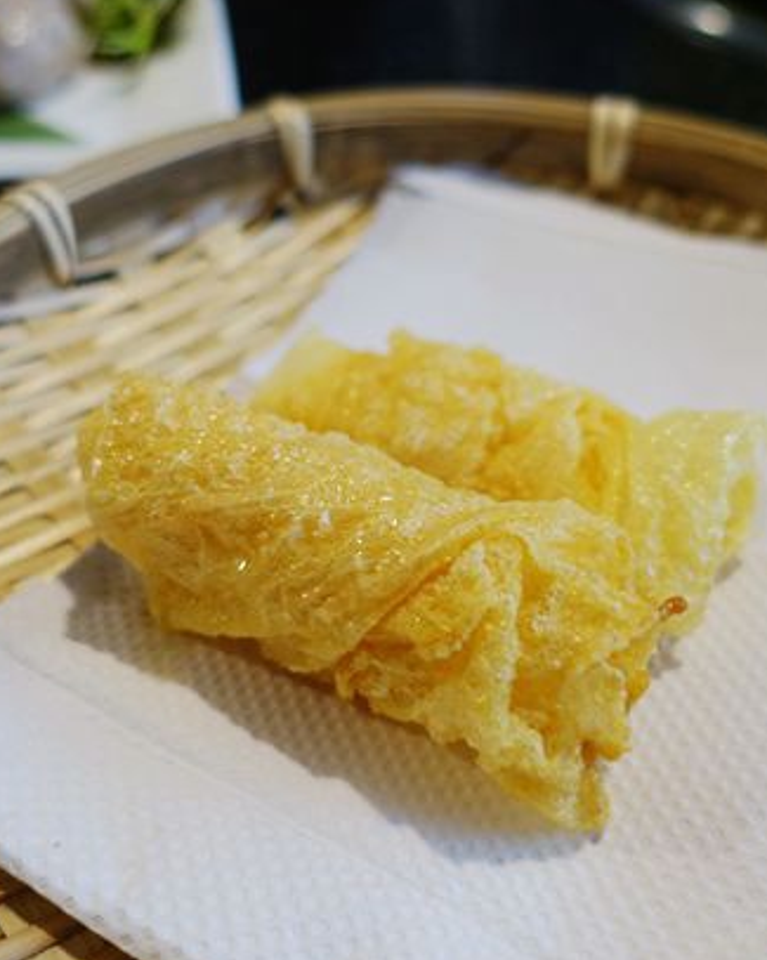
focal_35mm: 36
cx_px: 323
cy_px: 482
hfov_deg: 41.0
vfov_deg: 50.3
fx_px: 1023
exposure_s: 1/30
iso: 200
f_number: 1.8
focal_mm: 8.8
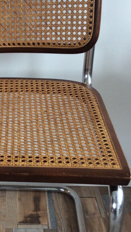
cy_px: 124
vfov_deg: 32.3
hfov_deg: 17.9
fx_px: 401
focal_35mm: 65
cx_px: -9
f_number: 2.4
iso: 64
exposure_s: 1/25
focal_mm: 3.3
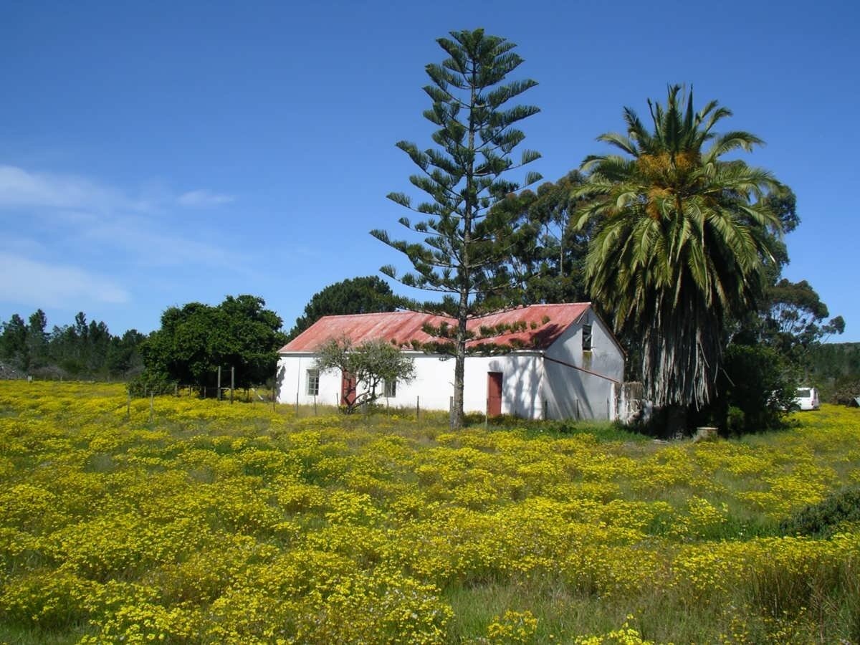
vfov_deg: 38.7
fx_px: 919
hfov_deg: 50.1
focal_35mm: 37
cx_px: 430
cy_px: 322
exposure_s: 1/200
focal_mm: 5.7
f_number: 6.9
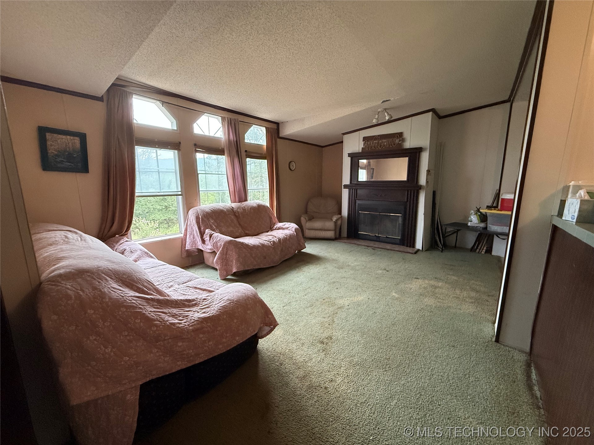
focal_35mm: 14
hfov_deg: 102.1
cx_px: 297
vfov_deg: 85.7
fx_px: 240
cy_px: 222
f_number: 2.2
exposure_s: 1/120
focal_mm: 2.22
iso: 640
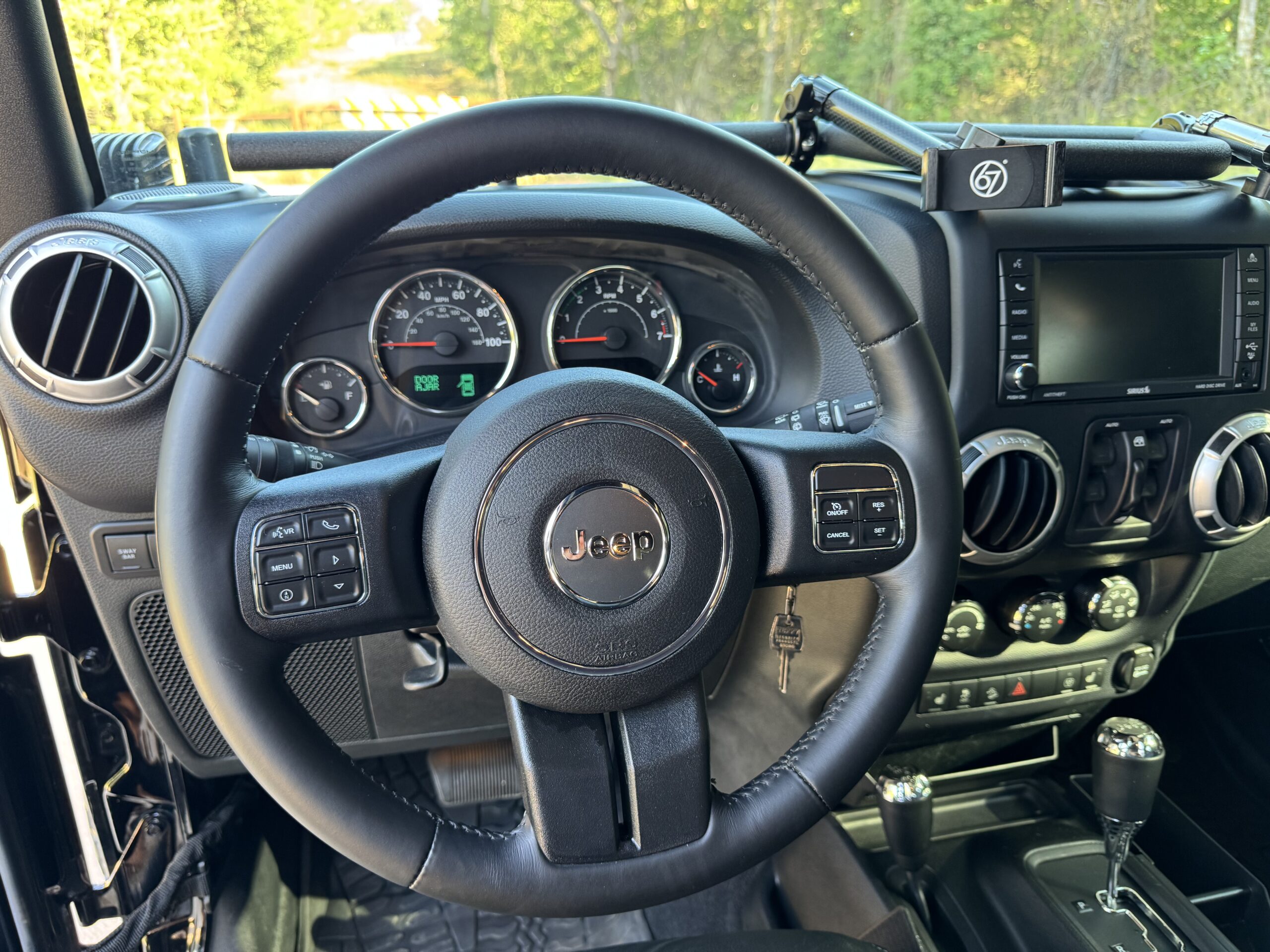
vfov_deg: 56.8
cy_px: 476
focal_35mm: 24
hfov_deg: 71.6
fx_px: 881
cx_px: 635
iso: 200
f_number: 1.78
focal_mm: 6.76
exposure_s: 1/72
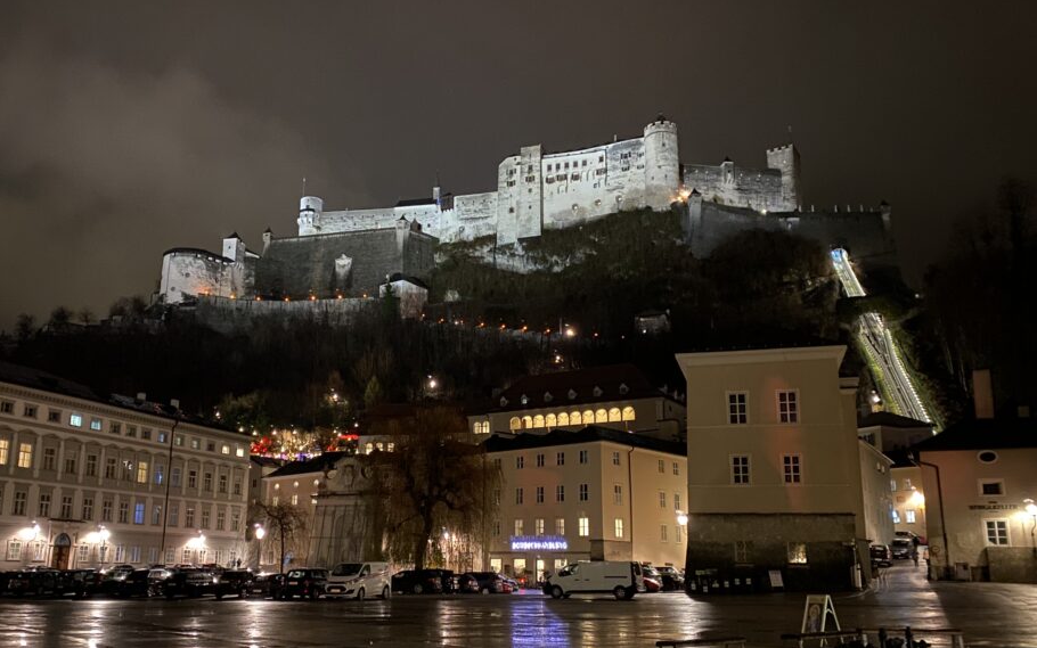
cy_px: 378
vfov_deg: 40.5
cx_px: 455
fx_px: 876
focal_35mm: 31
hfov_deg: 61.0
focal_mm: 4.25
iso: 800
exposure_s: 1/8
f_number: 1.8
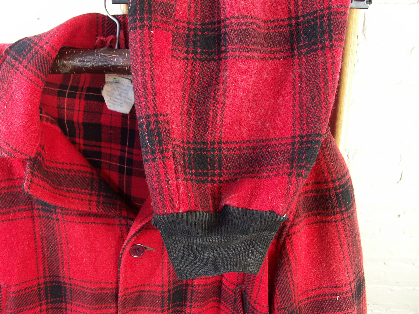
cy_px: 157
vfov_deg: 46.8
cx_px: 210
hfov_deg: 60.0
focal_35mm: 30
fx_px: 363
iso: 100
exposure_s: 1/10
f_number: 2.8
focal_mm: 7.71
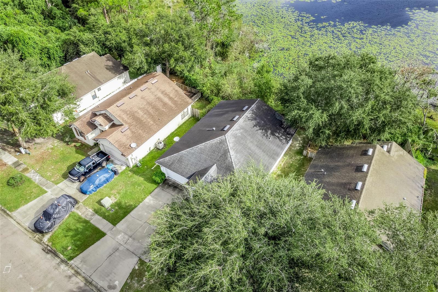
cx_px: 219
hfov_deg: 78.6
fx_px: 268
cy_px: 146
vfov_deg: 57.2
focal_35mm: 22
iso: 100
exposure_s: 1/320
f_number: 2.8
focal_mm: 8.38
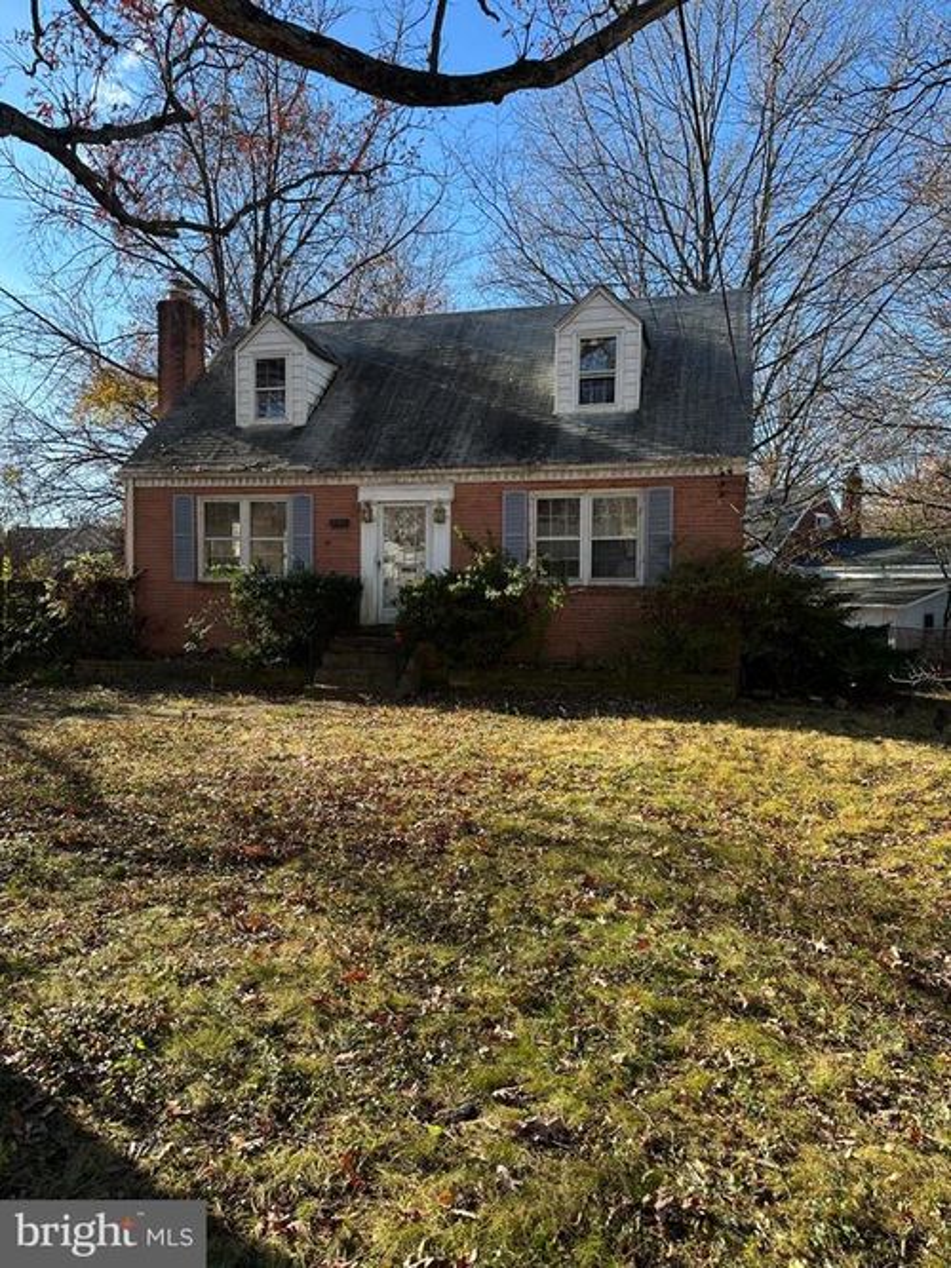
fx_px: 879
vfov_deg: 71.6
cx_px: 476
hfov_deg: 56.8
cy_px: 634
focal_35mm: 24
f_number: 1.78
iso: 80
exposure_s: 1/1019
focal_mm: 6.86
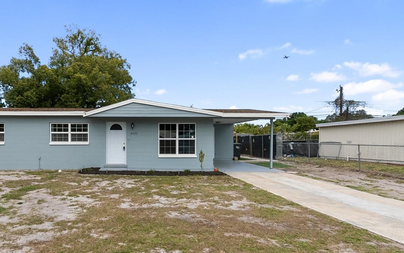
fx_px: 242
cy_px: 146
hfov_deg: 77.3
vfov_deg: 54.8
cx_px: 137
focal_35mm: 22
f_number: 4
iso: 500
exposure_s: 1/8000
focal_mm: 10
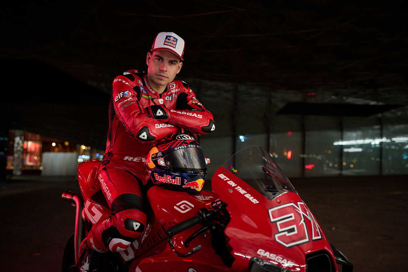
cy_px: 136
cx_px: 204
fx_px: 397
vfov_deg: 37.8
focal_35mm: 35
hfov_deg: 54.4
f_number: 2.2
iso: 1600
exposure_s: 1/80
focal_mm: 35
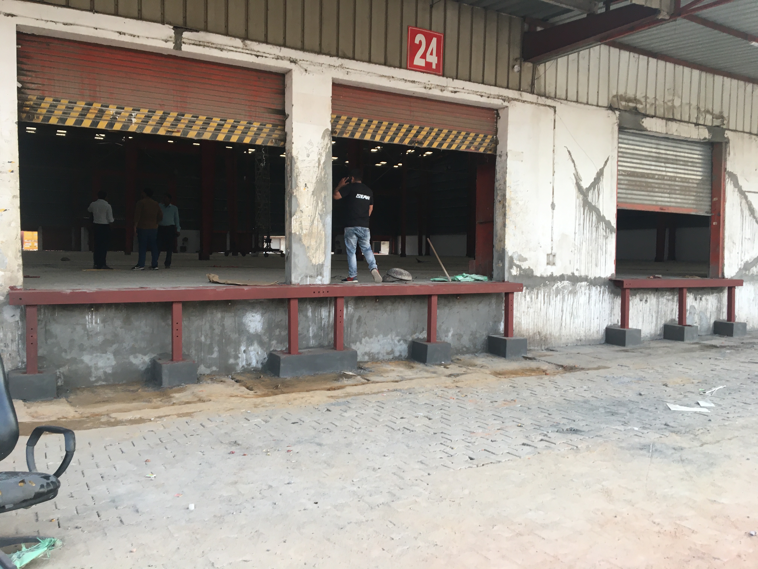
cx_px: 379
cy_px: 284
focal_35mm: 29
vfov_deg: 48.2
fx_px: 635
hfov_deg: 61.7
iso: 25
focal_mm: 4.15
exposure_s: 1/33
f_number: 2.2
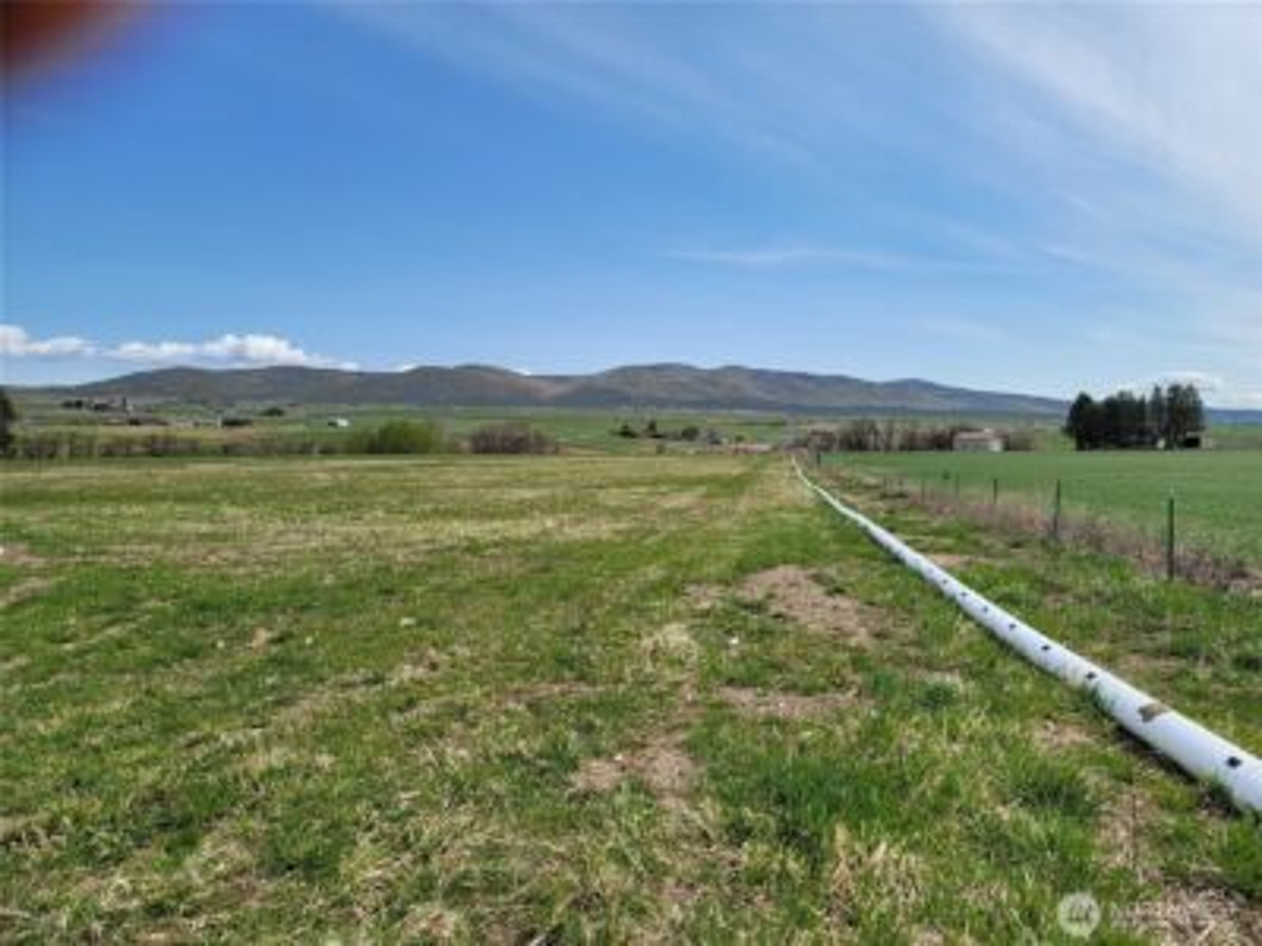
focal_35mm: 25
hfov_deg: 69.4
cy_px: 473
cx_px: 631
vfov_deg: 54.9
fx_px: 911
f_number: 1.8
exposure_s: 1/1376
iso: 20
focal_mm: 7
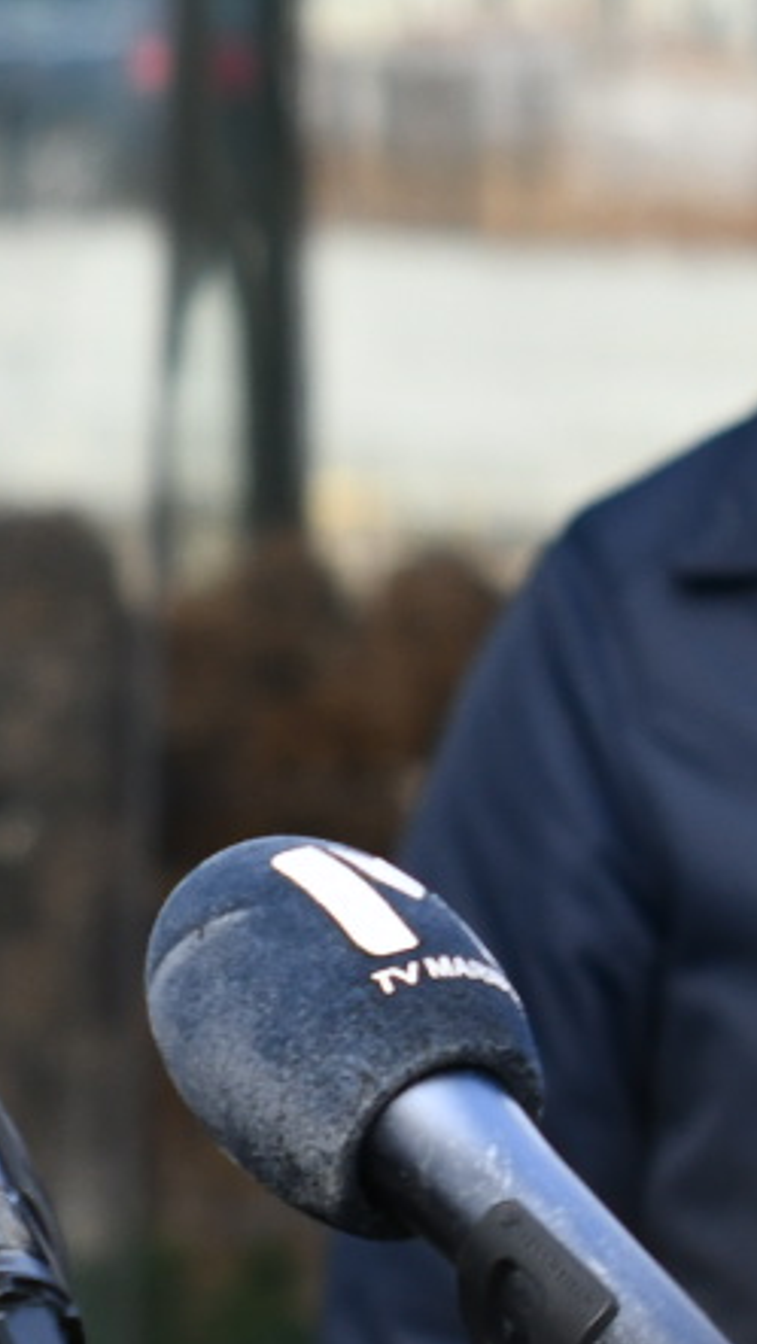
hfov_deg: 2.7
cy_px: 639
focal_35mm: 449
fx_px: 16004
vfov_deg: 4.8
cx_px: -739
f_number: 4.5
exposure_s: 1/500
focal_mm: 78
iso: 400
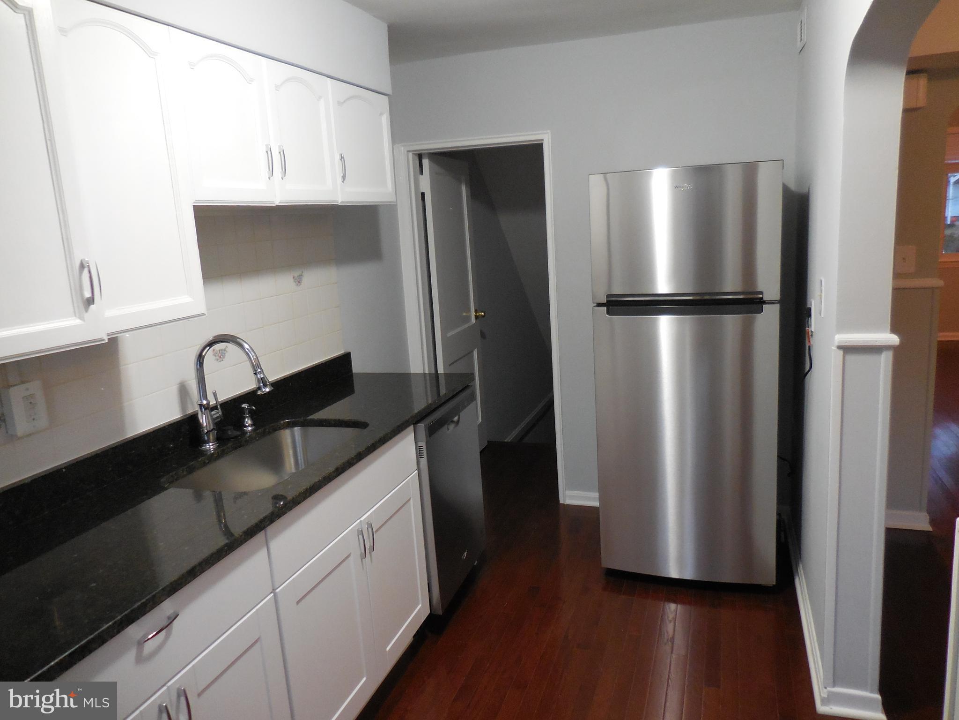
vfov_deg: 54.9
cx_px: 480
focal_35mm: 25
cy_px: 360
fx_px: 693
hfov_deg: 69.4
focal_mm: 4.5
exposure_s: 1/30
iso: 360
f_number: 3.3
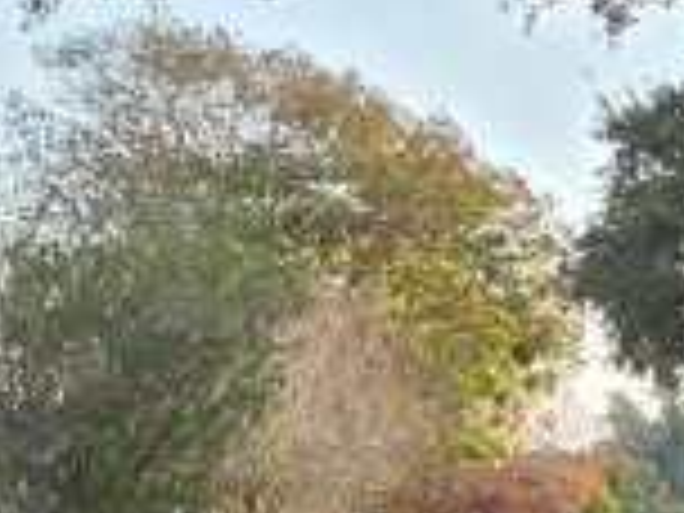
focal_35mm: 155
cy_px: 1130
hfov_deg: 11.4
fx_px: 3063
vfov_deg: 8.9
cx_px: 1395
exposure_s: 1/718
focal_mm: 5.4
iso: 25
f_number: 1.8
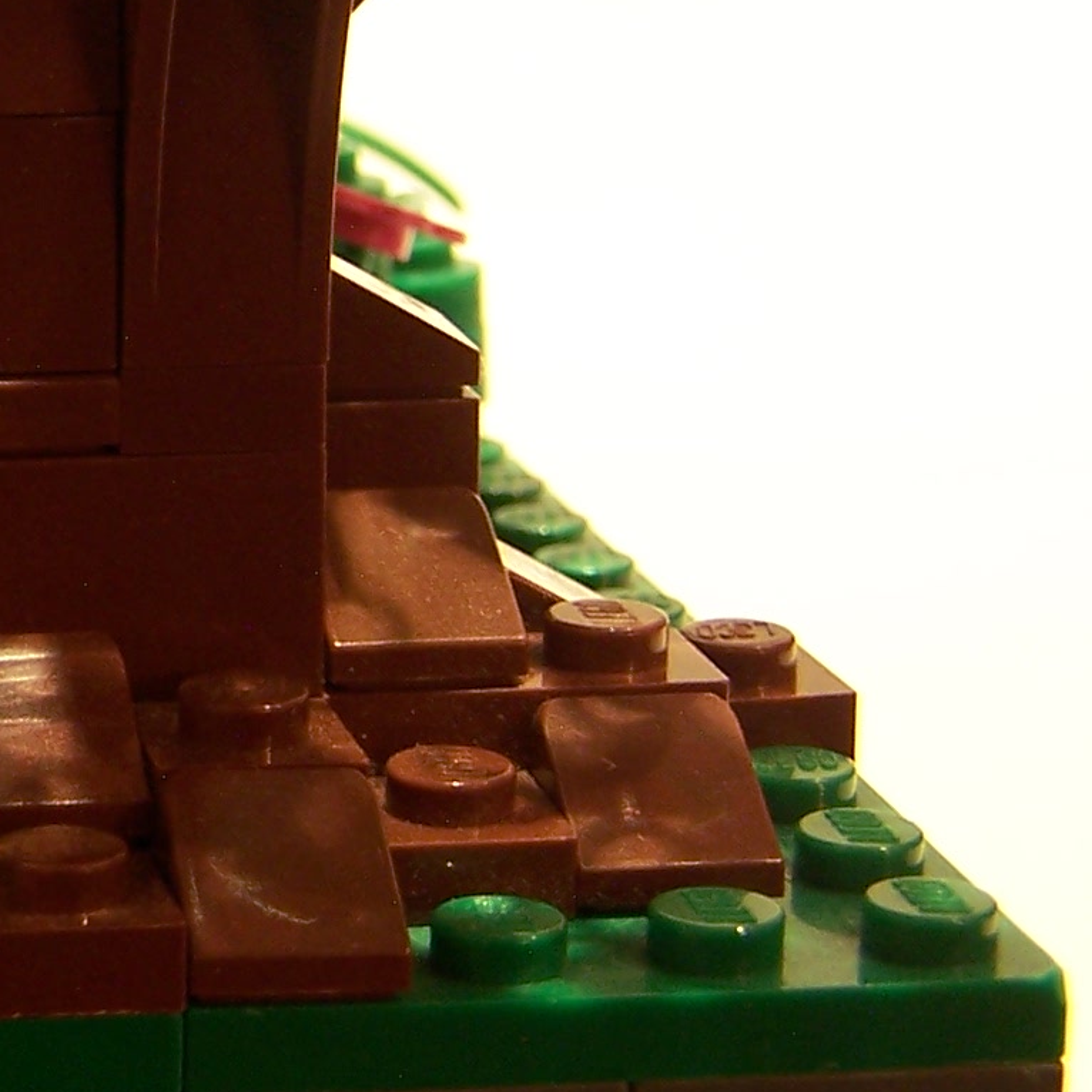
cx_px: -570
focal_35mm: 113
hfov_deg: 14.4
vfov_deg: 15.3
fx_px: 4033
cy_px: 174
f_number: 2.8
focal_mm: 6.3
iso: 80
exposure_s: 1/3
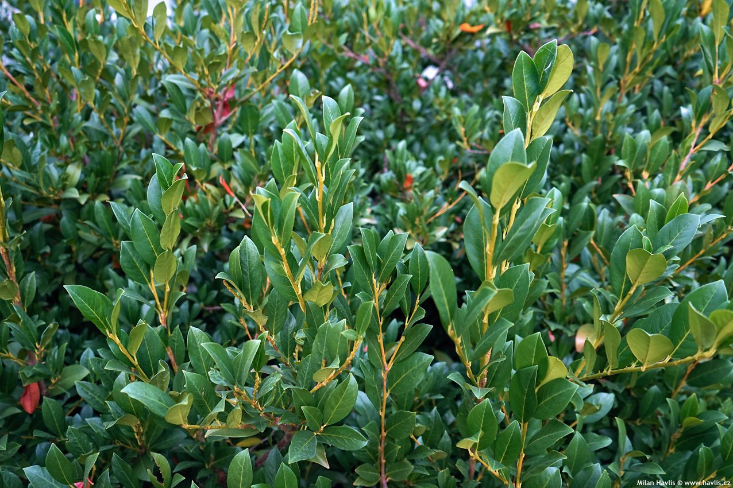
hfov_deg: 65.5
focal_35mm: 28
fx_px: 570
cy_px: 244
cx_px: 366
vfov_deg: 46.4
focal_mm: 28
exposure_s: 1/500
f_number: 4.5
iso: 640
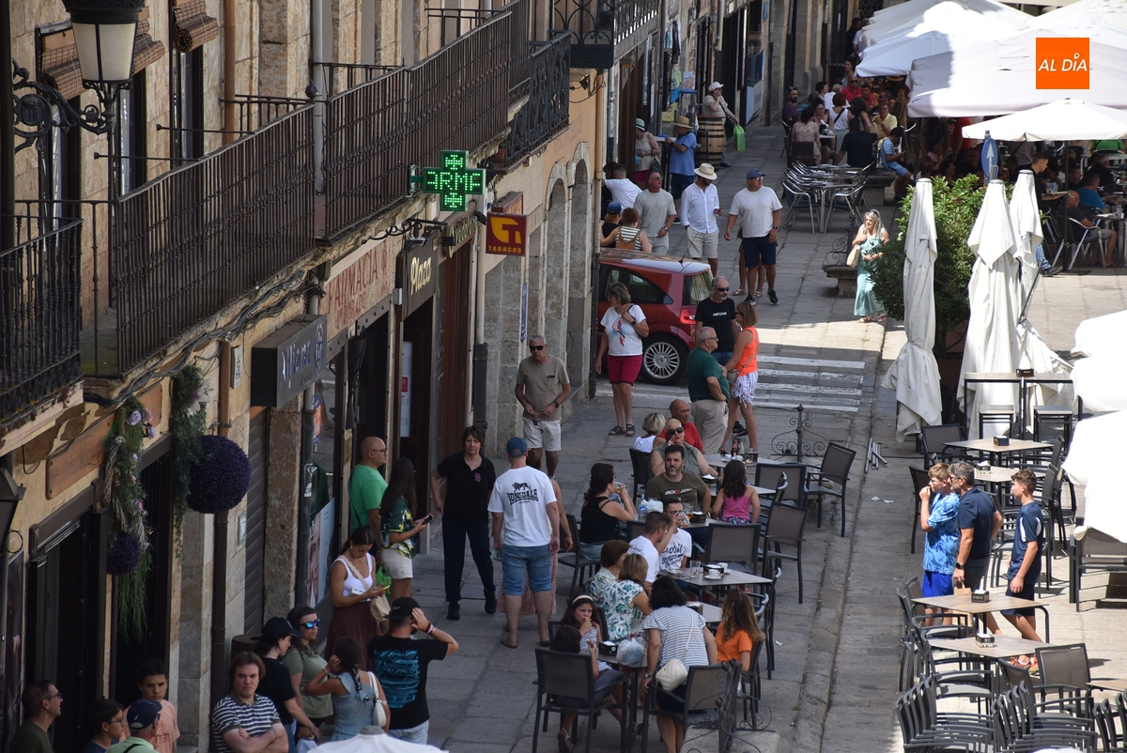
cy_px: 376
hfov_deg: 11.8
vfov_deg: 7.9
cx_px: 564
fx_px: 5451
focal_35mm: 174
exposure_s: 1/400
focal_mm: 116
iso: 140
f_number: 5.6
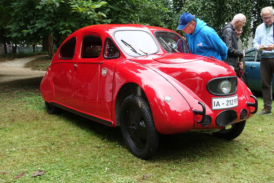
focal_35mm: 40
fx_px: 304
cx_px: 137
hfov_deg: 48.5
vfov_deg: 33.4
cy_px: 92
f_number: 3.5
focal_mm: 14.5
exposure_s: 1/80
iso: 125
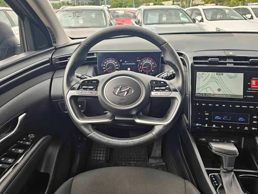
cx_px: 129
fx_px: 171
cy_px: 97
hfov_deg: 73.9
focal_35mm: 23
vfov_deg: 58.9
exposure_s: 1/100
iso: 25
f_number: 1.7
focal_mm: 6.3
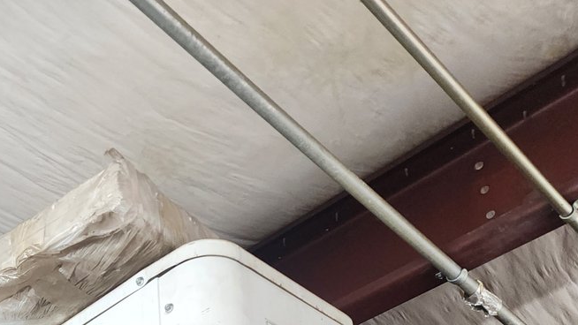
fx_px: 889
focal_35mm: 58
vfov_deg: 18.4
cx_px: 77
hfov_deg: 34.4
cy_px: 487
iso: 125
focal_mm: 6.4
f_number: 1.8
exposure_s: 1/120
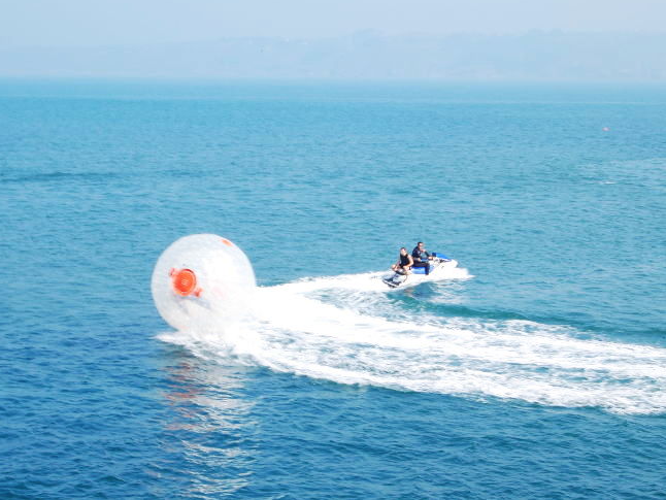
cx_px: 306
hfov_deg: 21.6
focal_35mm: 91
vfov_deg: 16.3
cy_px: 248
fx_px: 1743
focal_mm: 55
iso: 200
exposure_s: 1/25
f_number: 36
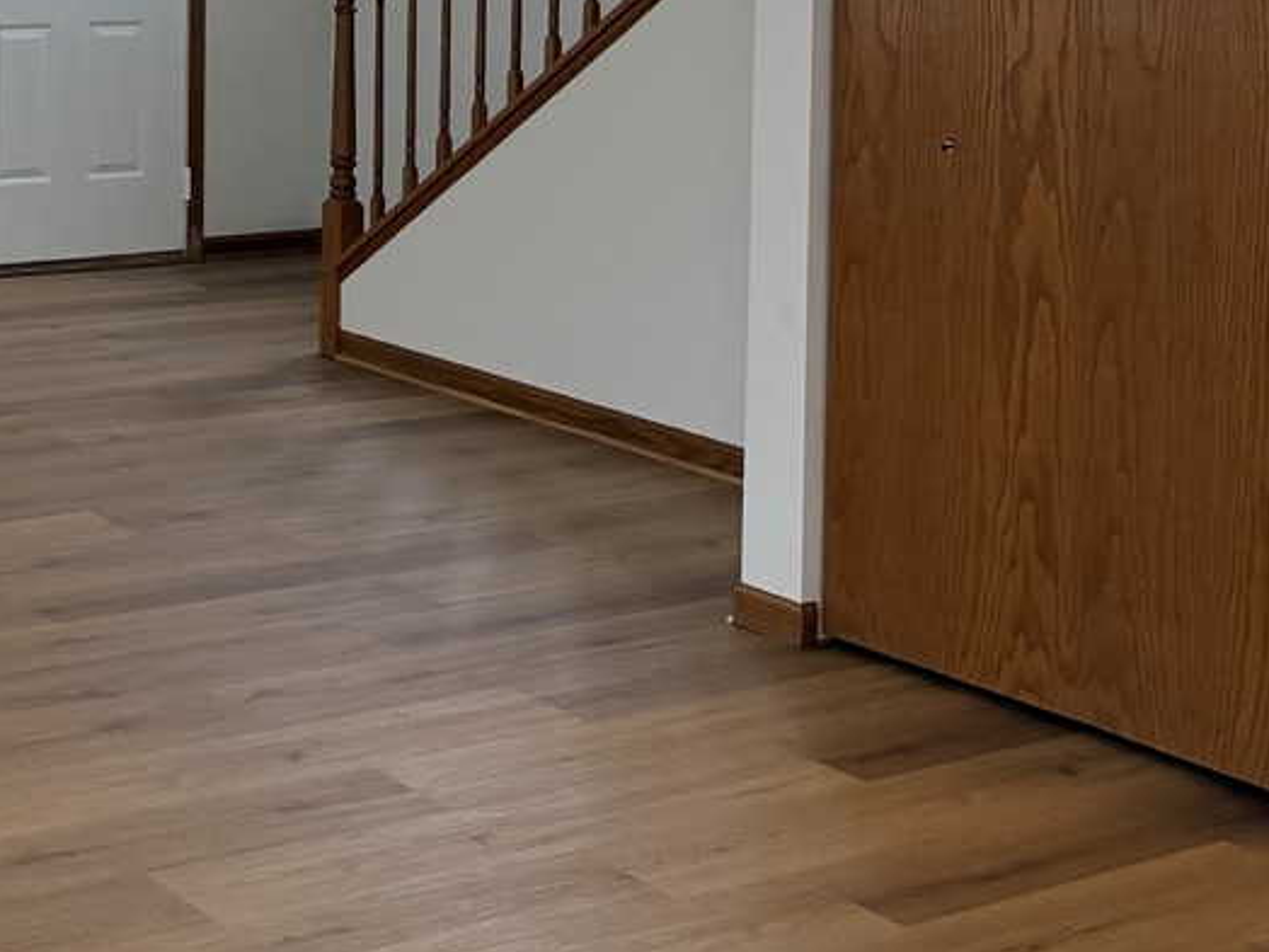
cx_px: -356
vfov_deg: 21.0
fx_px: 2420
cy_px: -133
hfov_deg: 25.5
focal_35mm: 66
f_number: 1.78
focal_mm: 6.76
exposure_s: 1/197
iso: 200
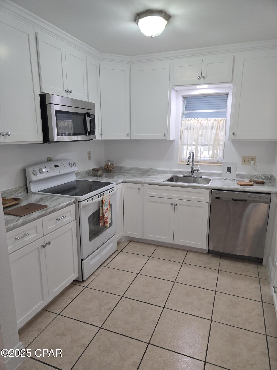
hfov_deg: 58.9
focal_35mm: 23
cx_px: 138
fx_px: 245
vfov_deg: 73.9
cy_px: 185
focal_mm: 5.4
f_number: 1.8
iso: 80
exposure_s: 1/120
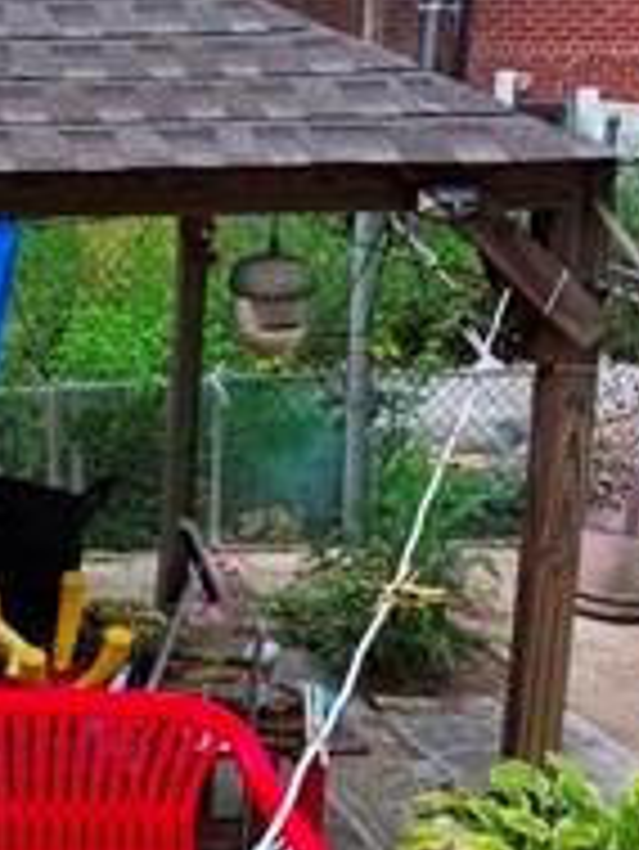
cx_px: -367
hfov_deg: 19.9
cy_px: 292
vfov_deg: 31.0
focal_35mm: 62
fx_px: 1524
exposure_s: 1/914
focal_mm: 2.2
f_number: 1.9
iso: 20
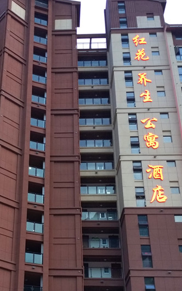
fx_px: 405
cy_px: 209
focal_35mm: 51
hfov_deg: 24.9
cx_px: 39
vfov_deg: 38.8
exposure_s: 1/50
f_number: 2
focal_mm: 4.12
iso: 357
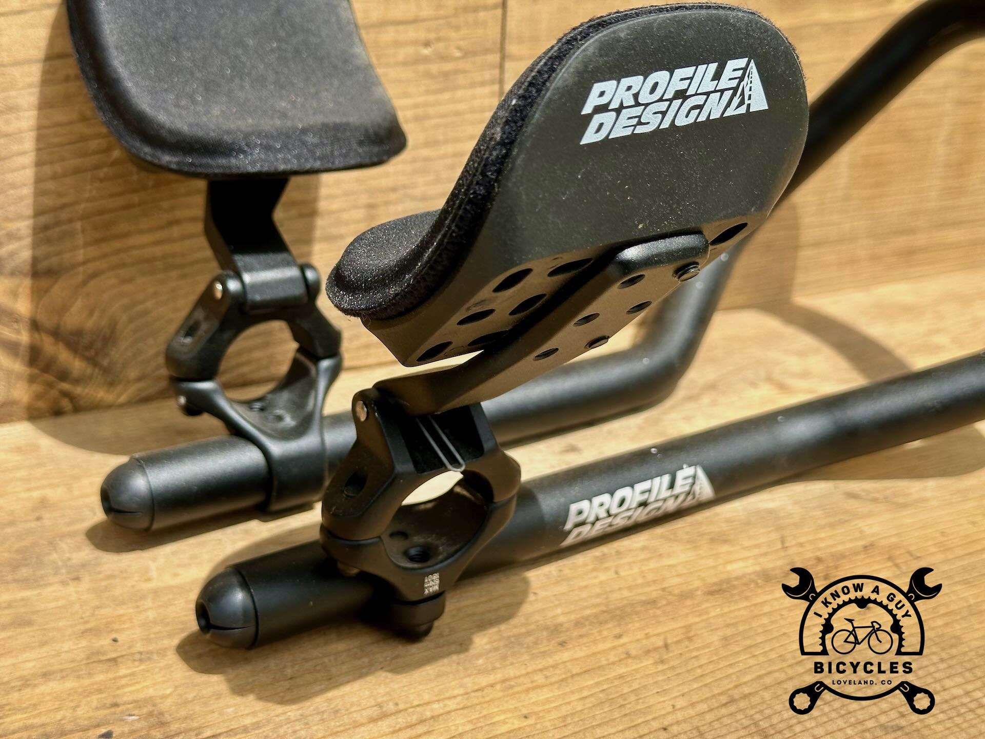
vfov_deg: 30.3
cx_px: 492
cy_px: 370
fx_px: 1366
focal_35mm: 48
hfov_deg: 39.7
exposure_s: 1/2410
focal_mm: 6.86
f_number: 1.78
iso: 64
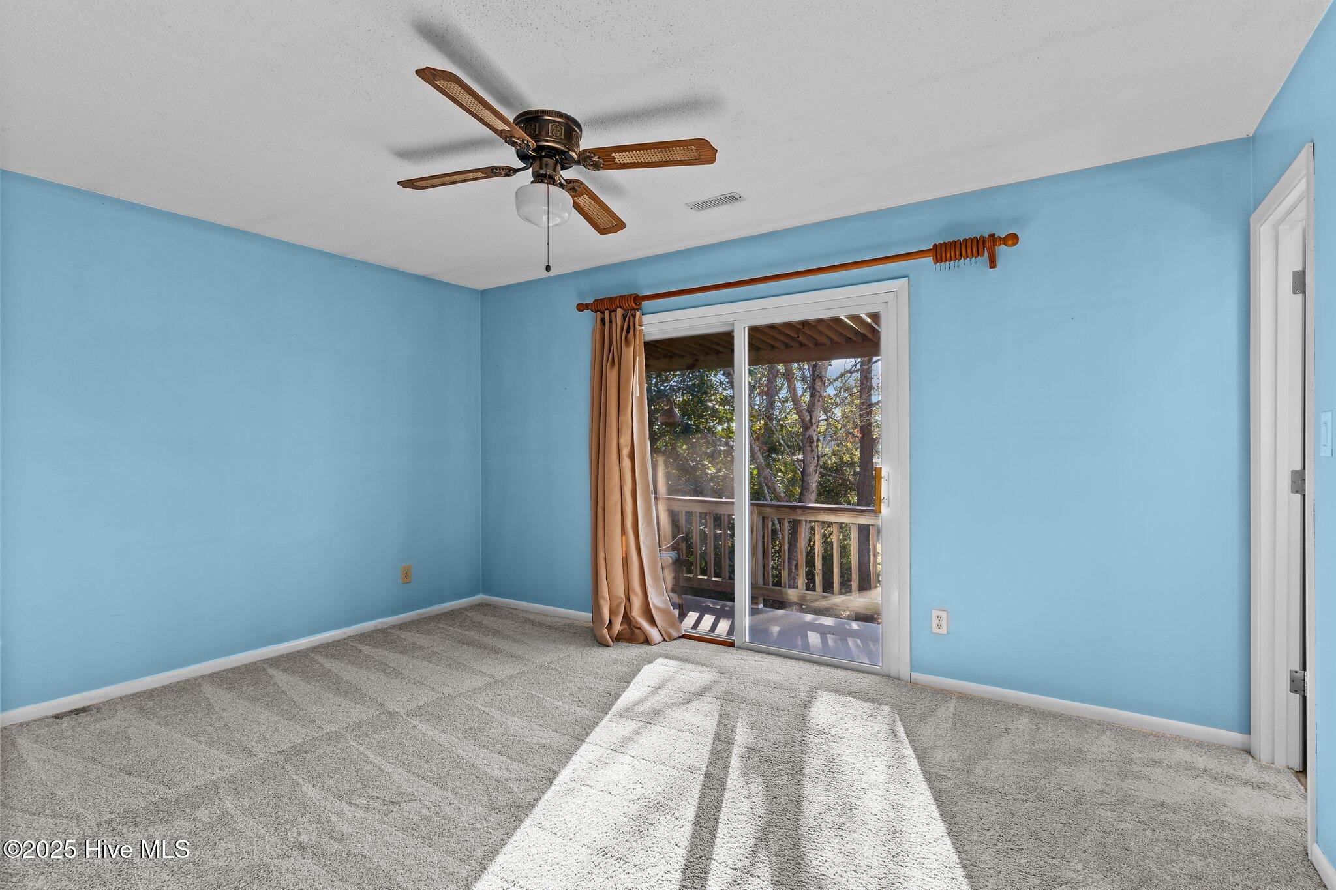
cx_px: 668
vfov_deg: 70.4
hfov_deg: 93.3
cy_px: 445
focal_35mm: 17
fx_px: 631
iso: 125
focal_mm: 17
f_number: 7.1
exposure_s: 1/3
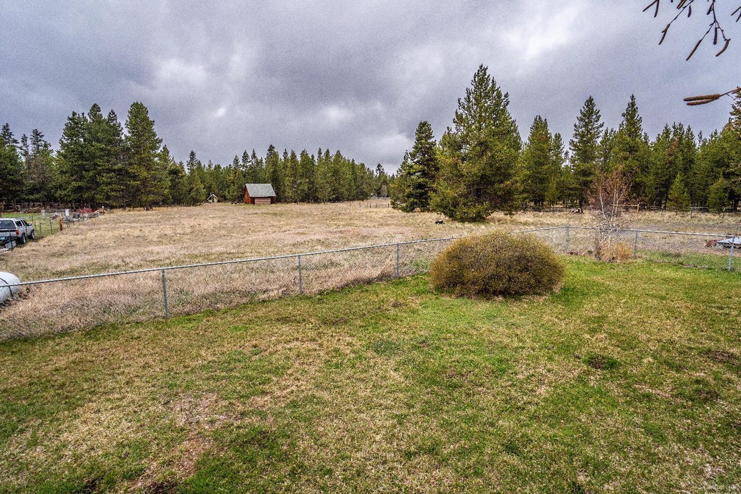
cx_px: 388
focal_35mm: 16
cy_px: 246
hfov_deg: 96.7
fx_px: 329
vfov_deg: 73.8
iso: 400
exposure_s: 1/400
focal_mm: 10
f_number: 10
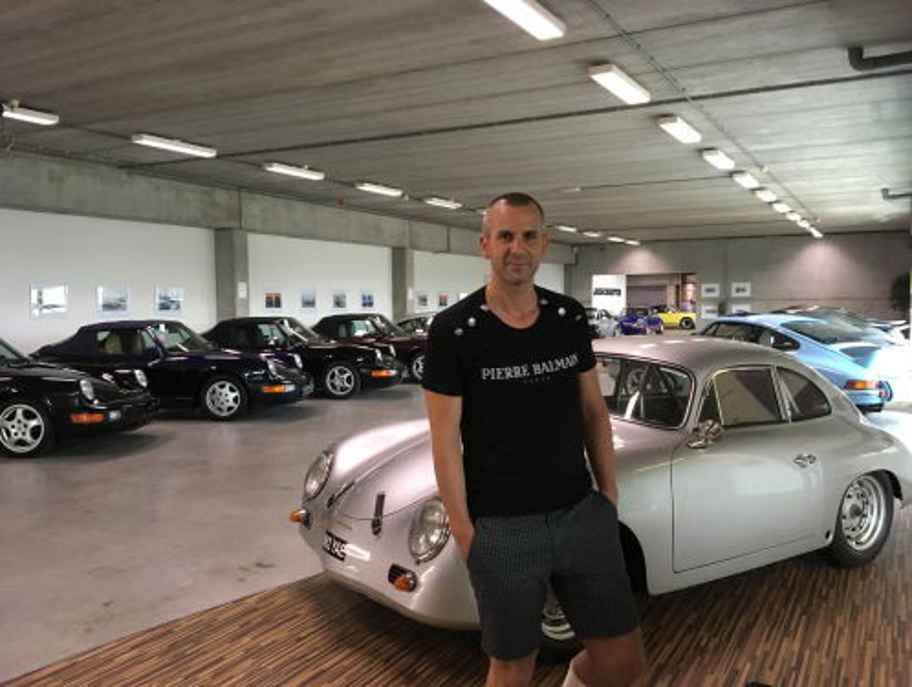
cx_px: 456
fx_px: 765
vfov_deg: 48.3
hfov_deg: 61.6
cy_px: 344
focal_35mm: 29
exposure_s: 1/33
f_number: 2.2
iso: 200
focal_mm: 4.15
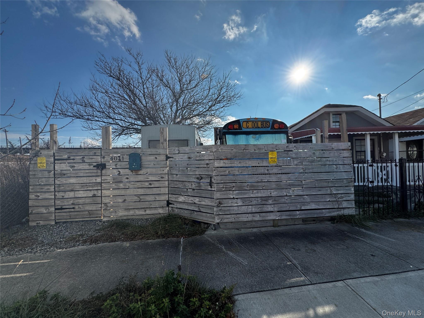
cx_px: 212
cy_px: 159
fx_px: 171
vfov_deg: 85.7
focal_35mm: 14
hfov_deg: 102.1
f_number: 2.2
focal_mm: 2.22
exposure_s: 1/1880
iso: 40
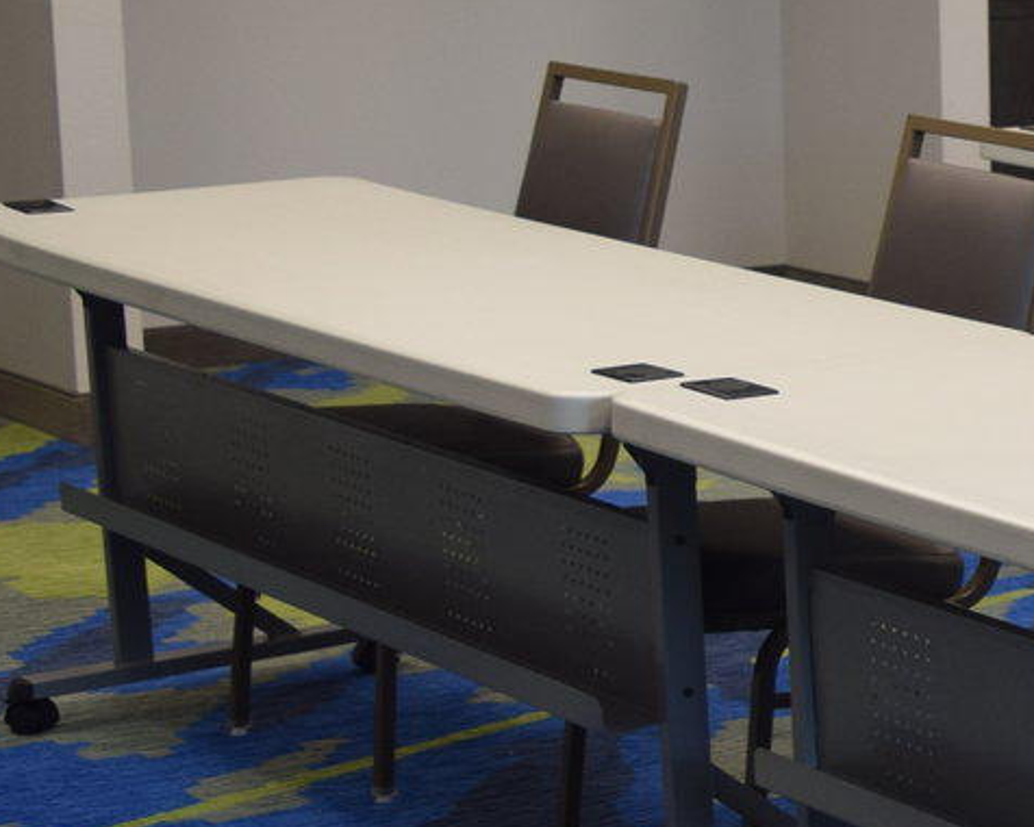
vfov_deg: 12.7
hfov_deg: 13.9
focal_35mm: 121
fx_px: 3704
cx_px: 1920
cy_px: 535
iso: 400
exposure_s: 1/60
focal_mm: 20
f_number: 4
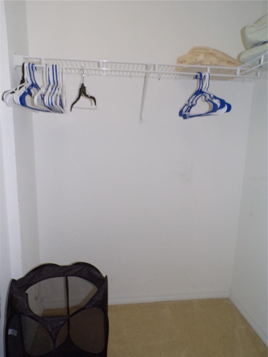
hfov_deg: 56.8
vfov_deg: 71.6
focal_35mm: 24
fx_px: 248
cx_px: 134
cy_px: 178
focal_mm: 4.3
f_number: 3
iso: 200
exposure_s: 1/60
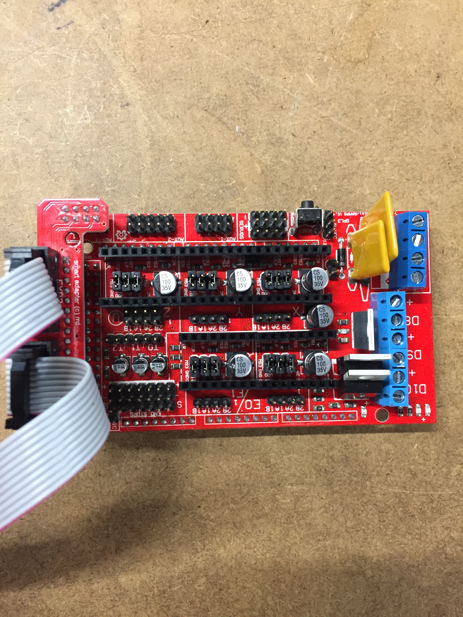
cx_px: 232
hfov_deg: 48.2
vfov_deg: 61.7
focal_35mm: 29
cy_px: 308
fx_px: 517
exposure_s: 1/17
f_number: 2.2
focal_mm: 4.15
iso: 250
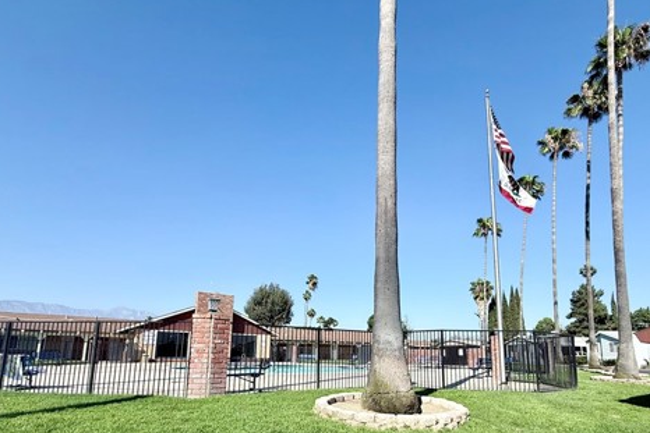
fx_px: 361
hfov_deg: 83.9
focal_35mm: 20
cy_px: 295
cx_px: 345
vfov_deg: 60.2
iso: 50
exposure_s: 1/2410
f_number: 2.2
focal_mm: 2.22
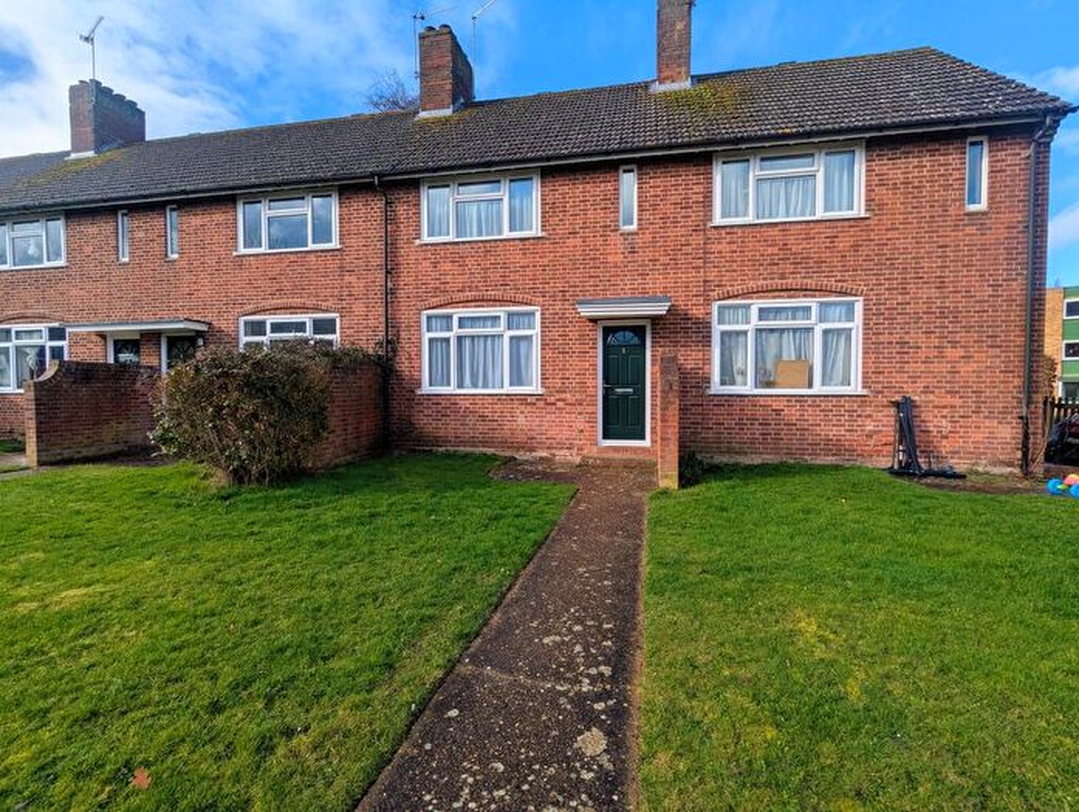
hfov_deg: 94.4
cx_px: 540
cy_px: 406
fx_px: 500
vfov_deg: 78.3
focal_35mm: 16
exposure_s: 1/968
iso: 36
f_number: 2.2
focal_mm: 2.35
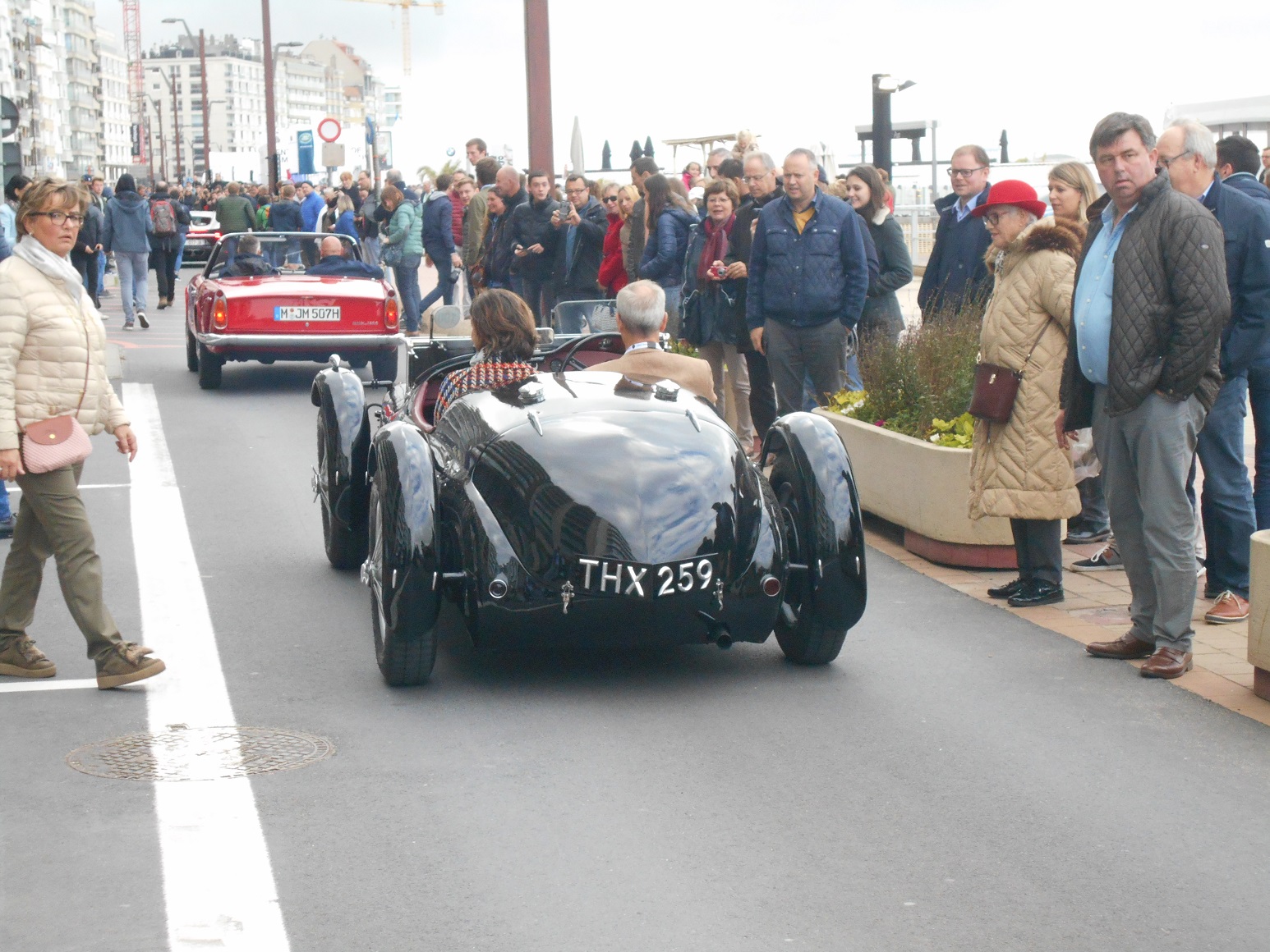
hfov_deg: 25.7
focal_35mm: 76
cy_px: 476
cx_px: 635
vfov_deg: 19.4
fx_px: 2789
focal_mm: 13.5
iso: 400
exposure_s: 1/160
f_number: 5.8
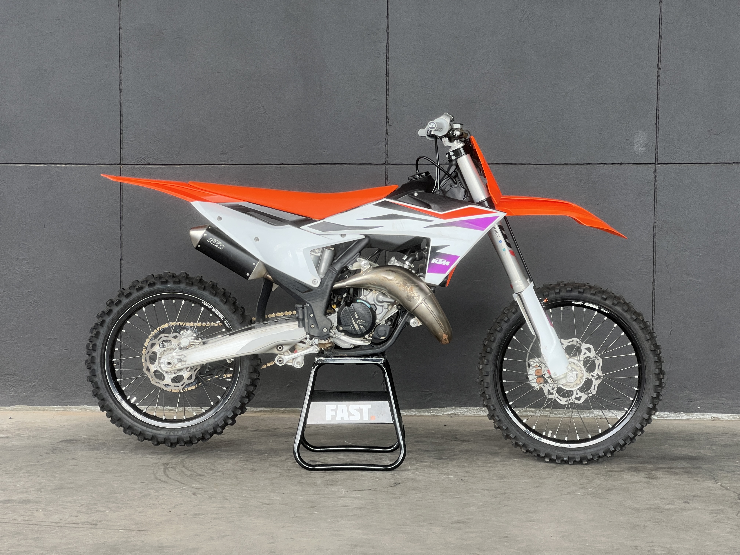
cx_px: 370
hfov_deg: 25.3
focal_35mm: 77
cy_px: 278
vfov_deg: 19.1
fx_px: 1646
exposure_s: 1/99
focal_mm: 9
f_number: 2.8
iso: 80
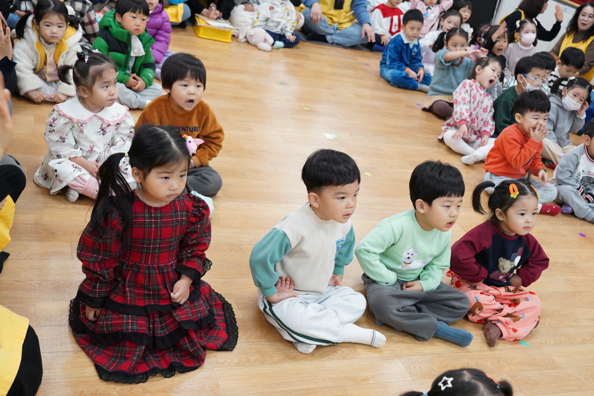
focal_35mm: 41
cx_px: 297
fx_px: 677
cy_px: 198
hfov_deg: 47.4
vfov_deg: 32.6
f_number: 5.6
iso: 2500
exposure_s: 1/80
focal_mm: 41
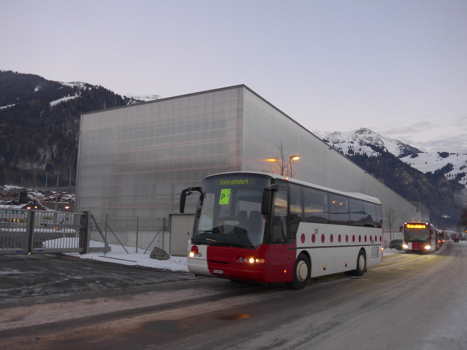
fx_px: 391
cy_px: 175
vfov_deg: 48.2
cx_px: 234
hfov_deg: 61.7
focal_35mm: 29
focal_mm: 6
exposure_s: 1/60
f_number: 2
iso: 200
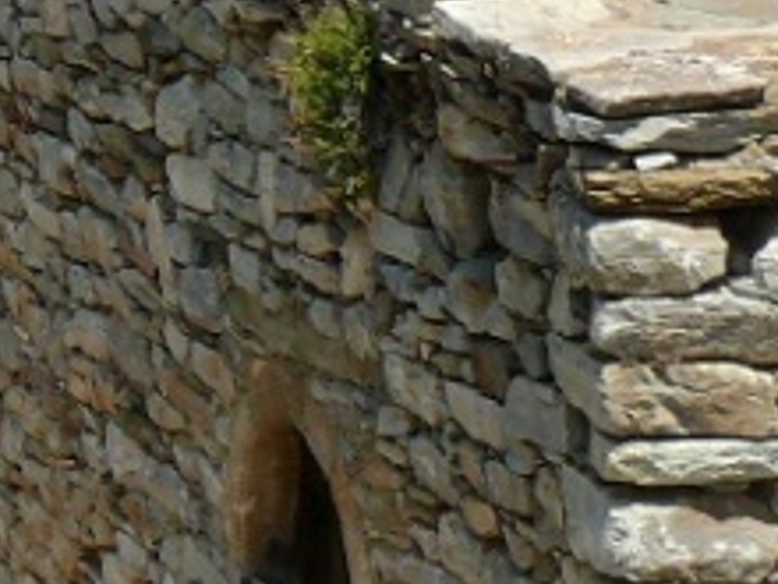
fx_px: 4989
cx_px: -1093
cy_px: -713
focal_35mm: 222
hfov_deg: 8.2
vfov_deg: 6.4
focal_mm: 7.4
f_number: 5.6
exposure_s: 1/200
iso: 100
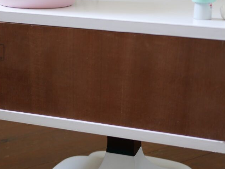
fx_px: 527
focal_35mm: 81
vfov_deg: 18.2
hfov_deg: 24.1
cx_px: 87
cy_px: 99
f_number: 1.7
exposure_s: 1/60
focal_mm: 20
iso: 200
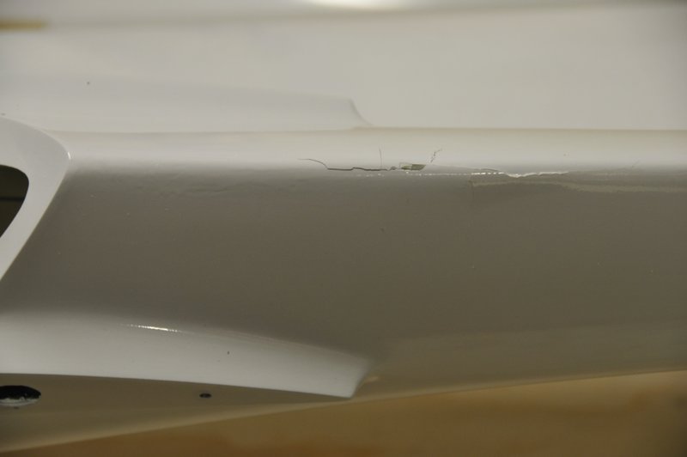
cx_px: 344
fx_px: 2717
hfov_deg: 14.4
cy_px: 228
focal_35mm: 142
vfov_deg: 9.6
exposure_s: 1/20
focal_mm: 95
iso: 400
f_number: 5.3
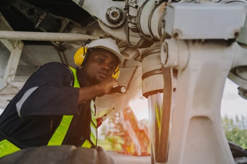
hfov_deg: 51.9
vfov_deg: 35.9
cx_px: 124
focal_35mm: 37
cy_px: 82
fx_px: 254
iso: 100
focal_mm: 37
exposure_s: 1/250
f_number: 2.8
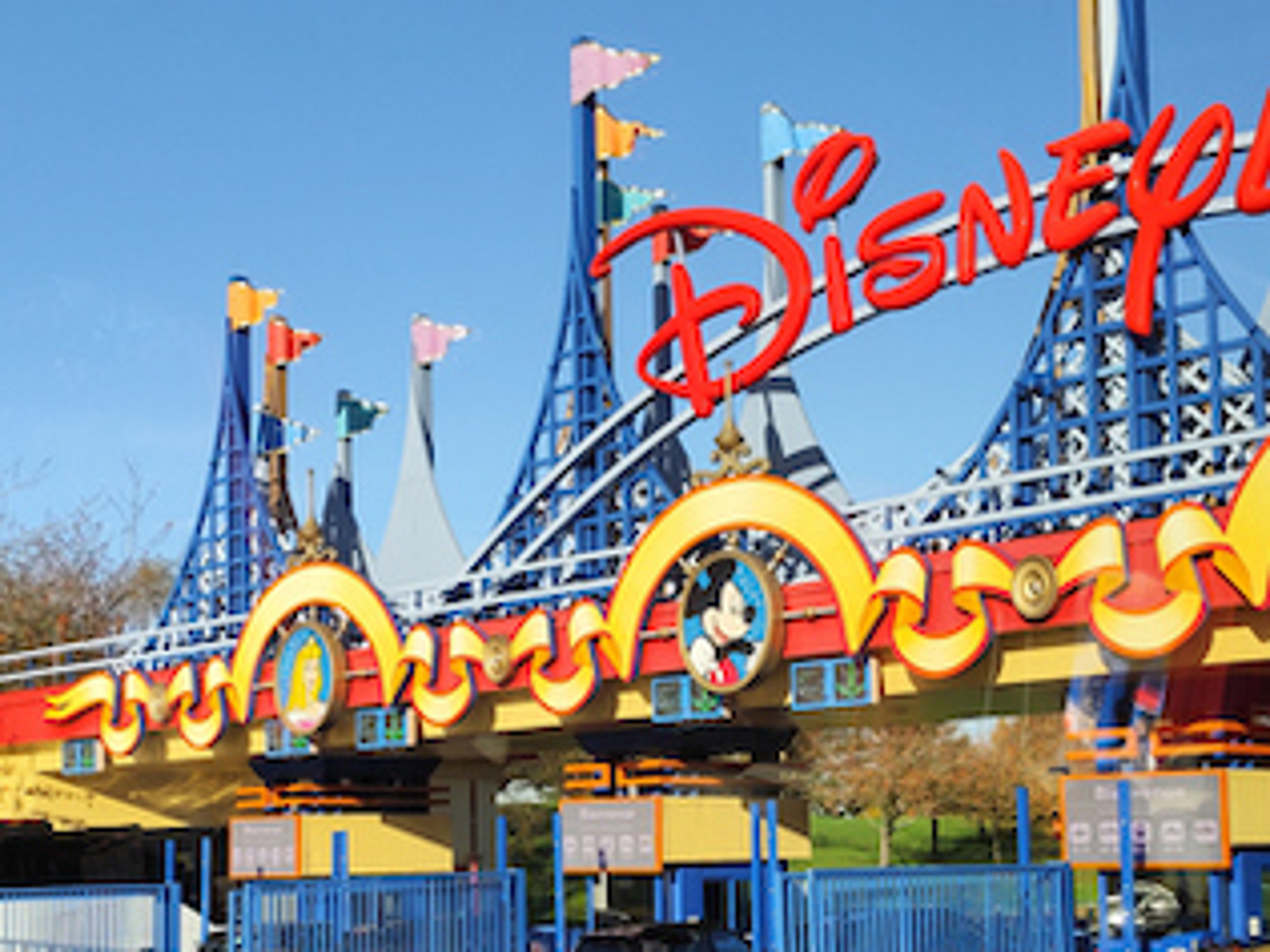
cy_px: 729
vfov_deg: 29.7
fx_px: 1761
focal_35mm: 48
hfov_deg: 39.5
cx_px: 739
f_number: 1.65
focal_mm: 6.14
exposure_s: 1/119
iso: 50
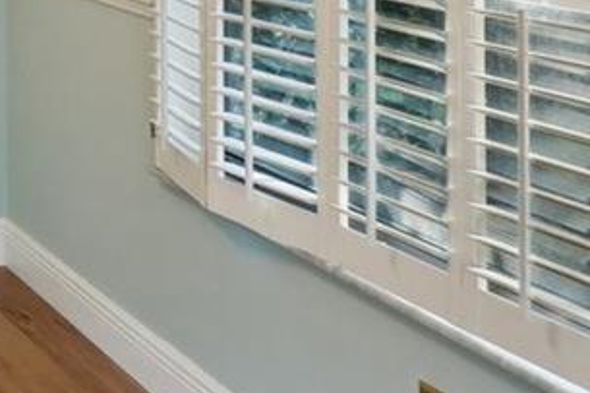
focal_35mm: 84
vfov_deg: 14.9
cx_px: -493
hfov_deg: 18.5
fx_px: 1376
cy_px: -223
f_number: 8
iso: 800
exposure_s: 1/25
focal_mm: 16
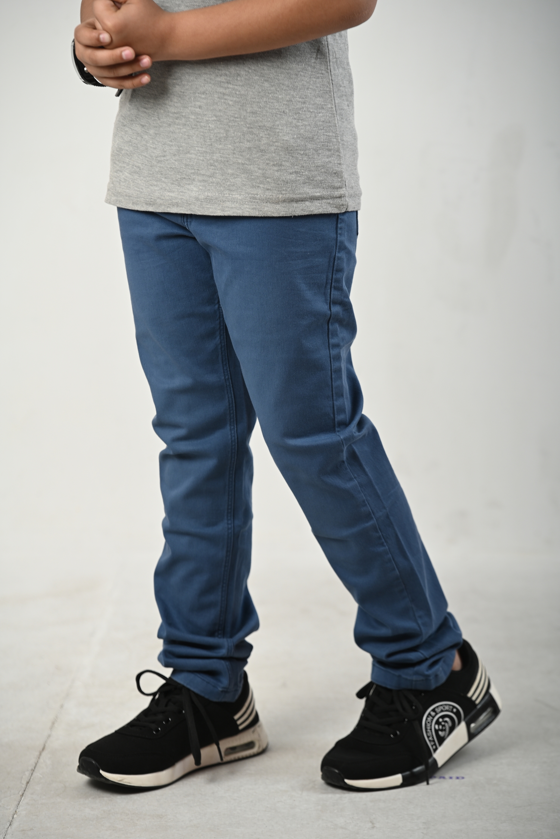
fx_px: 4198
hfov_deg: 7.6
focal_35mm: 180
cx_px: 280
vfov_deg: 11.4
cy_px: 420
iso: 160
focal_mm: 180
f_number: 4.5
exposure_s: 1/200
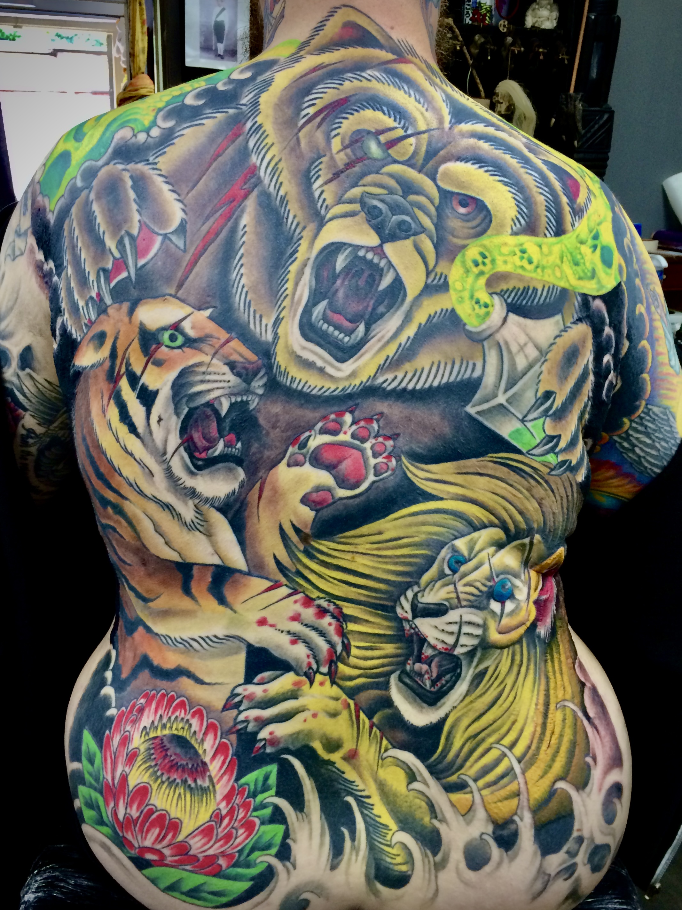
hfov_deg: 48.2
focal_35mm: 29
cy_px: 455
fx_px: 762
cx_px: 341
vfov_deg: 61.7
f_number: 2.2
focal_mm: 4.15
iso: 80
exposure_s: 1/33
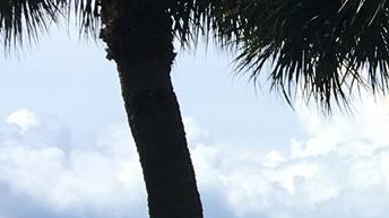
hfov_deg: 12.8
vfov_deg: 8.2
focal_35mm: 147
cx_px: 781
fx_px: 1515
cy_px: 243
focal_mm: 4.15
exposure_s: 1/1972
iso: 25
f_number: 2.2
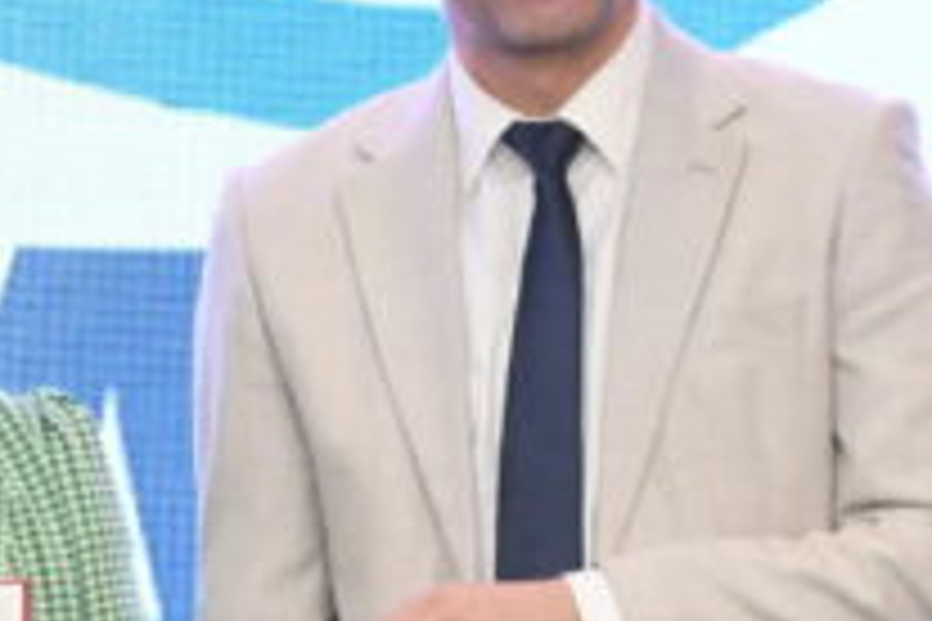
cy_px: 608
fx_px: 12089
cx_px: -261
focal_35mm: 467
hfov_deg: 4.4
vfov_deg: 2.9
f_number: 4
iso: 2000
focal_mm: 86
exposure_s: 1/200
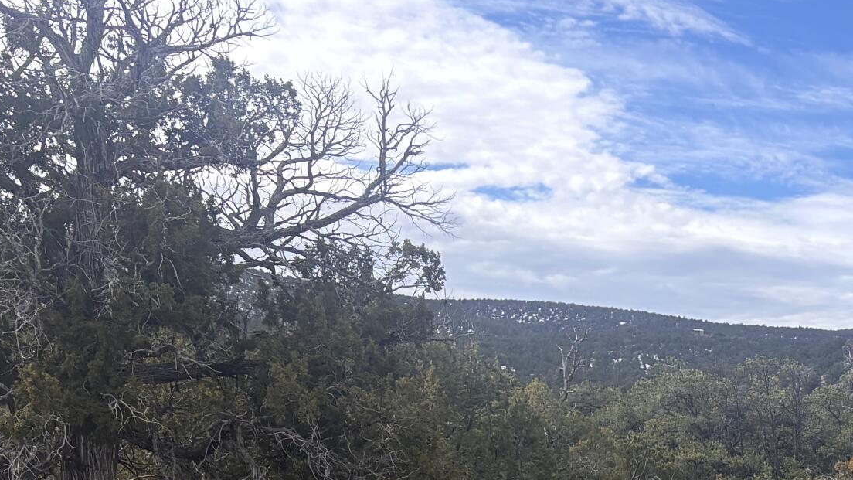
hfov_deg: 24.2
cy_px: 849
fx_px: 1742
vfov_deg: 14.0
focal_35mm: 77
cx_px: 1098
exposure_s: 1/1695
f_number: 1.6
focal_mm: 5.96
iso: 50
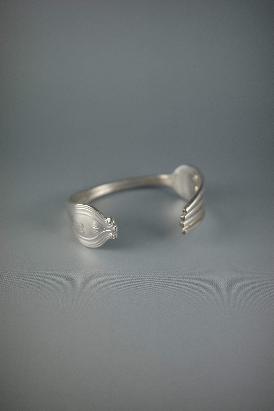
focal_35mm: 40
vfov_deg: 48.5
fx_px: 457
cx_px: 137
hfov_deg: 33.4
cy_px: 206
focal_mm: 26
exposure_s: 1/125
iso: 100
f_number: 2.8
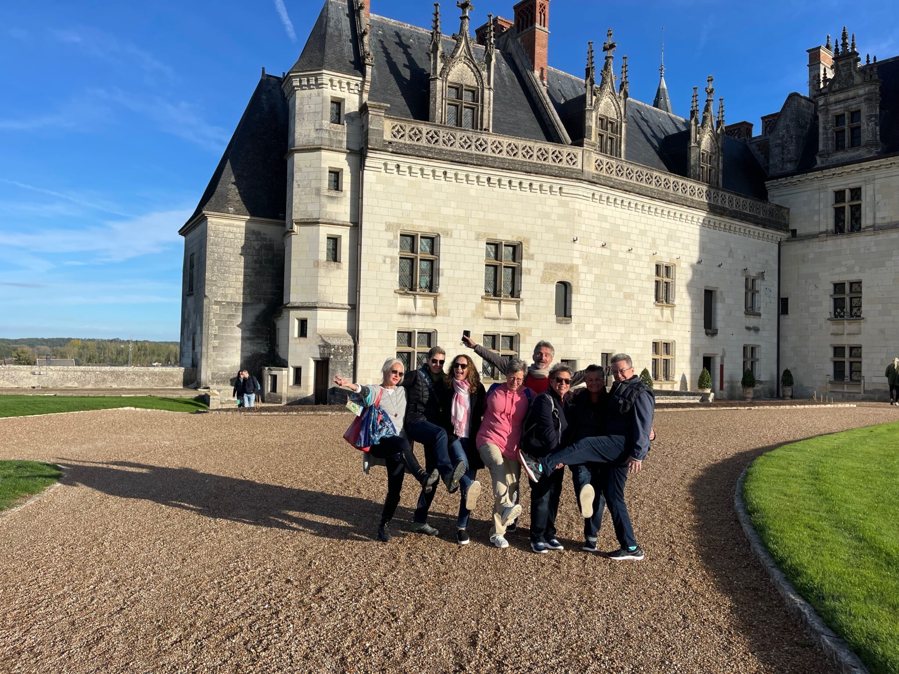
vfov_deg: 53.1
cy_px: 337
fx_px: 675
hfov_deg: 67.3
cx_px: 450
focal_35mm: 26
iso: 32
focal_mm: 5.1
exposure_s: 1/4902
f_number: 1.6
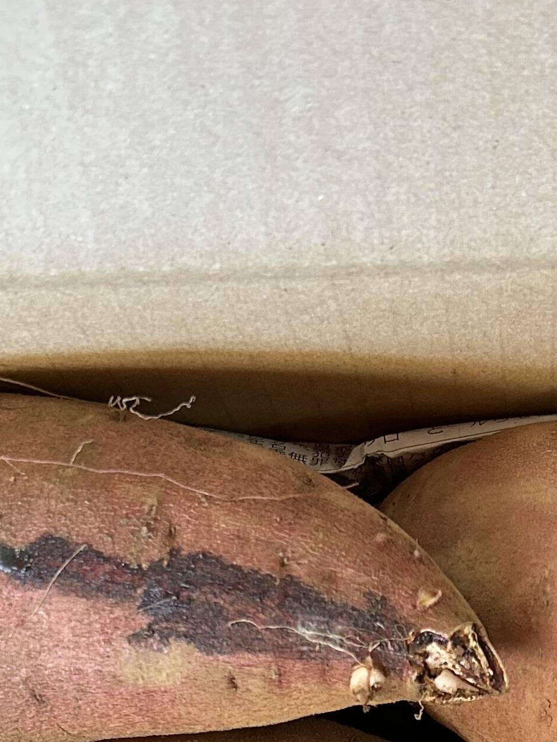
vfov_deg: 22.1
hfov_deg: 17.6
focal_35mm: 83
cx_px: 444
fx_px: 1781
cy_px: 851
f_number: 1.5
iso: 125
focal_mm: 5.7
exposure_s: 1/121
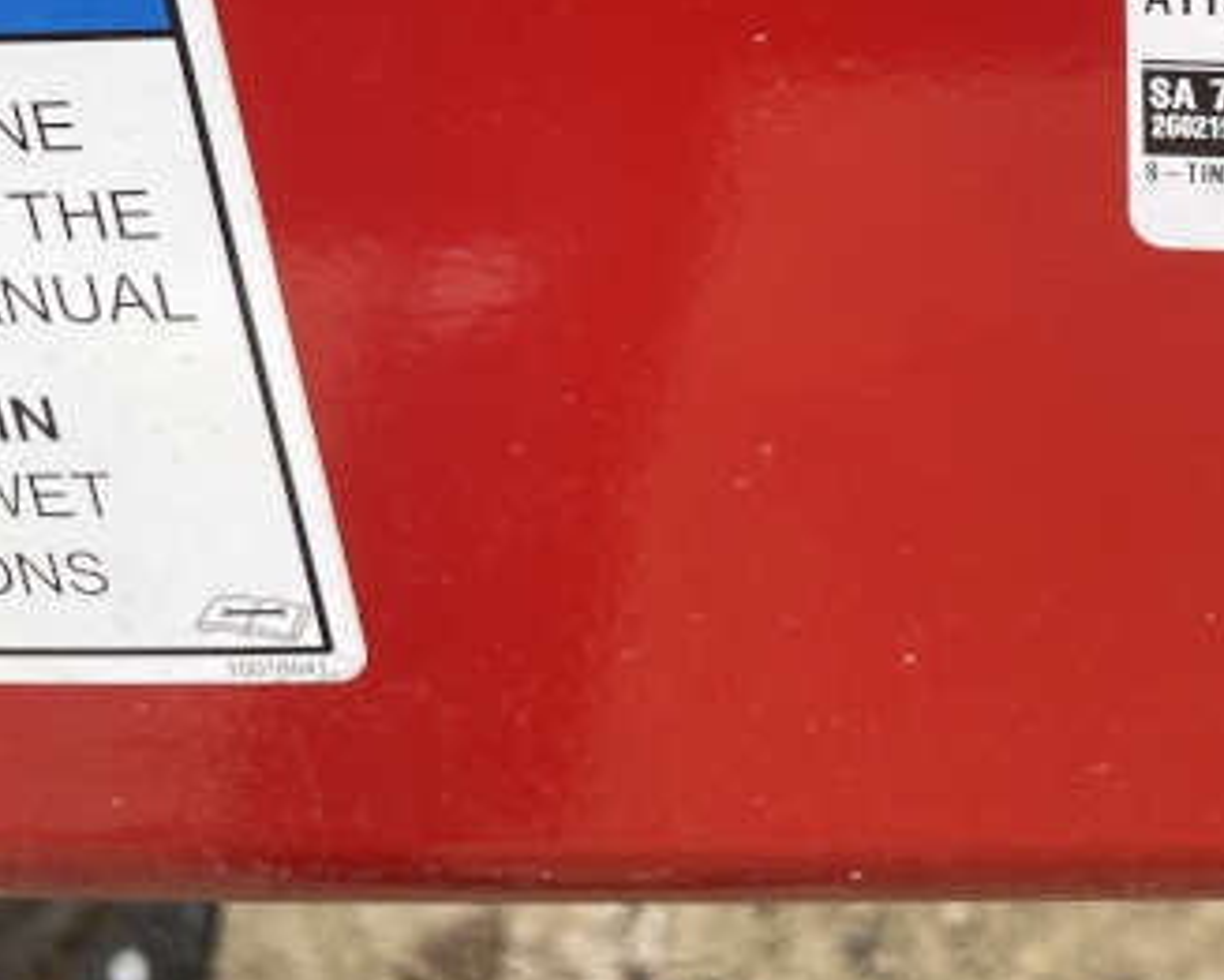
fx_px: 2247
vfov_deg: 23.3
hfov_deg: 26.8
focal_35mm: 62
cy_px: -60
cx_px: 1490
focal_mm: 4.2
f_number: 1.6
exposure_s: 1/121
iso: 40
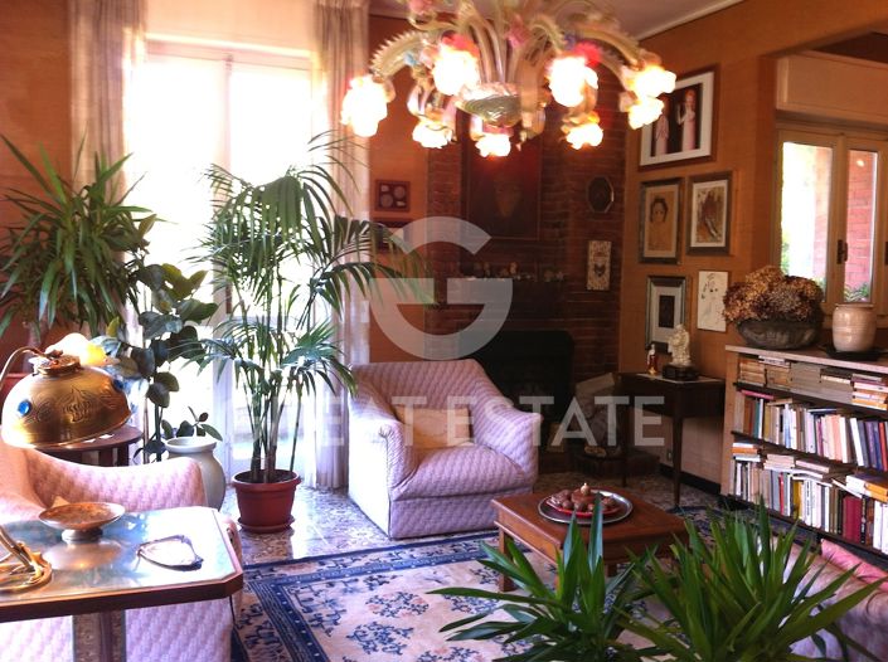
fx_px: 896
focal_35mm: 35
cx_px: 444
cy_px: 331
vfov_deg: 40.6
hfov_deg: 52.7
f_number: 2.8
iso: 80
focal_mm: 3.85
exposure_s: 1/20
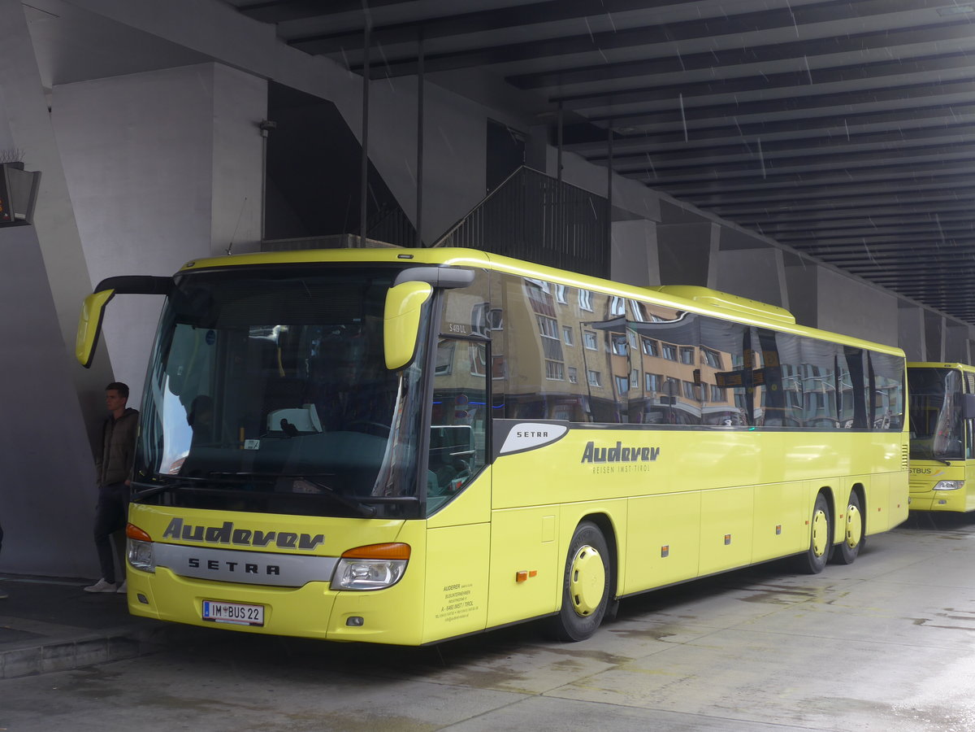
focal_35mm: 52
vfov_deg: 28.0
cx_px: 488
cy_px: 366
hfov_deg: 36.8
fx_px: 1465
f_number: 3.3
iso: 80
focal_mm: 10.7
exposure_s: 1/100
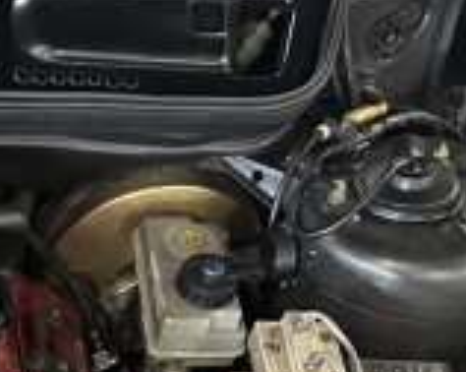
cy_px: 700
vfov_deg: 14.1
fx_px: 1309
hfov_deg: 18.0
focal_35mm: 95
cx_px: -239
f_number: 1.78
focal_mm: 6.86
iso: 1000
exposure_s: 1/52
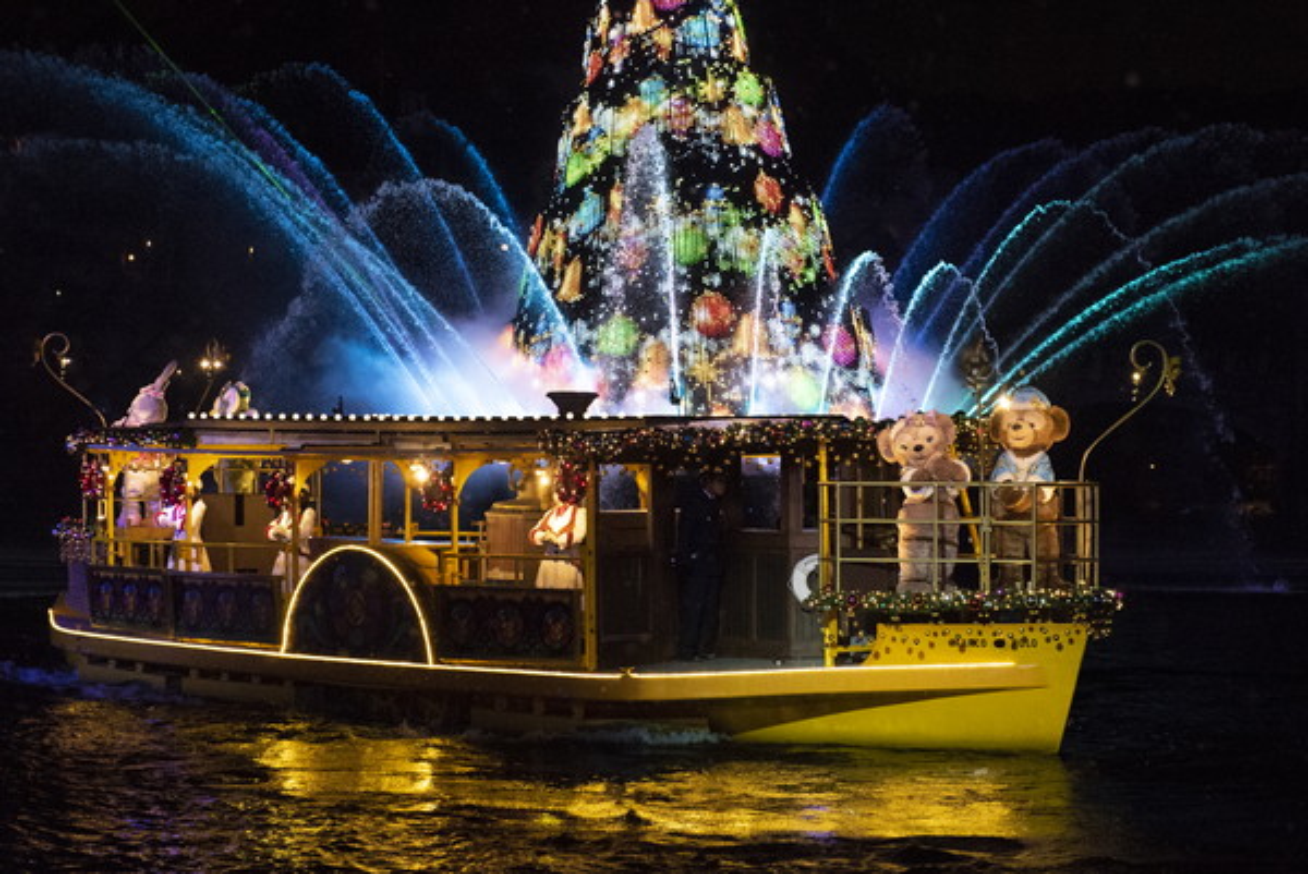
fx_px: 2545
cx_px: 654
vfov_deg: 19.5
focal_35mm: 70
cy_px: 437
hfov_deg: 28.8
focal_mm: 70
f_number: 4
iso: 6400
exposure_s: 1/500
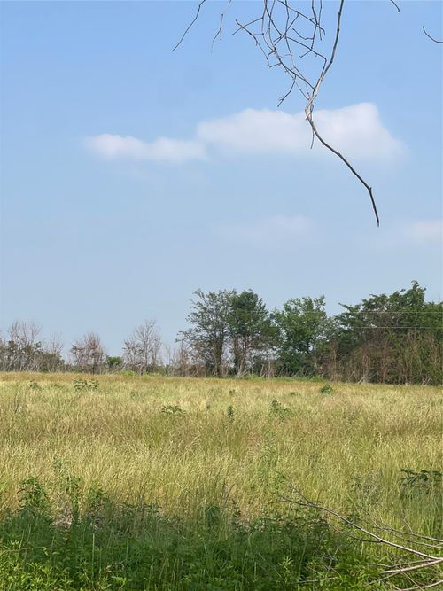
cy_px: 296
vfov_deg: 30.3
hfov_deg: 22.9
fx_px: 1092
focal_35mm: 64
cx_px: 222
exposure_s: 1/2137
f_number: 2.2
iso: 32
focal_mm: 7.5
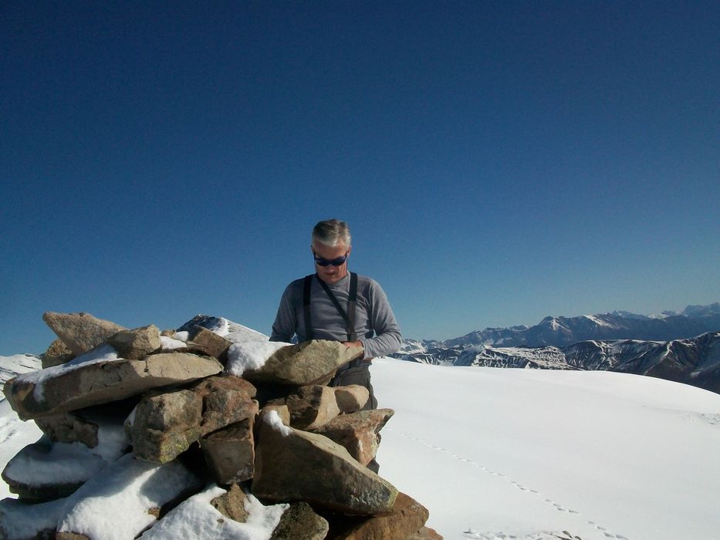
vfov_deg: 41.8
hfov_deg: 54.0
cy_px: 270
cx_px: 360
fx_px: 707
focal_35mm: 34
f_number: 5.5
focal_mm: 5.7
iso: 80
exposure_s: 1/1401
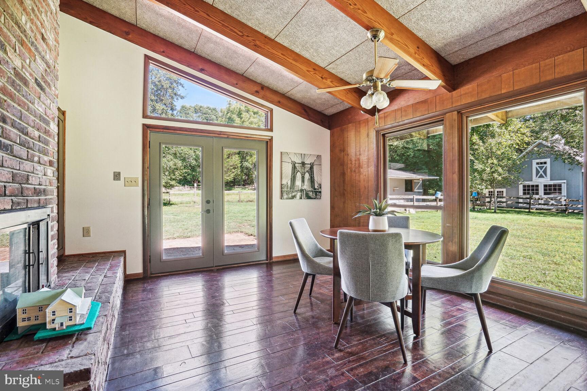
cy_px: 196
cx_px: 294
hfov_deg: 96.7
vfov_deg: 73.7
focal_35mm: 16
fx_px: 261
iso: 640
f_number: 9
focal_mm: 16
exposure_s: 1/30
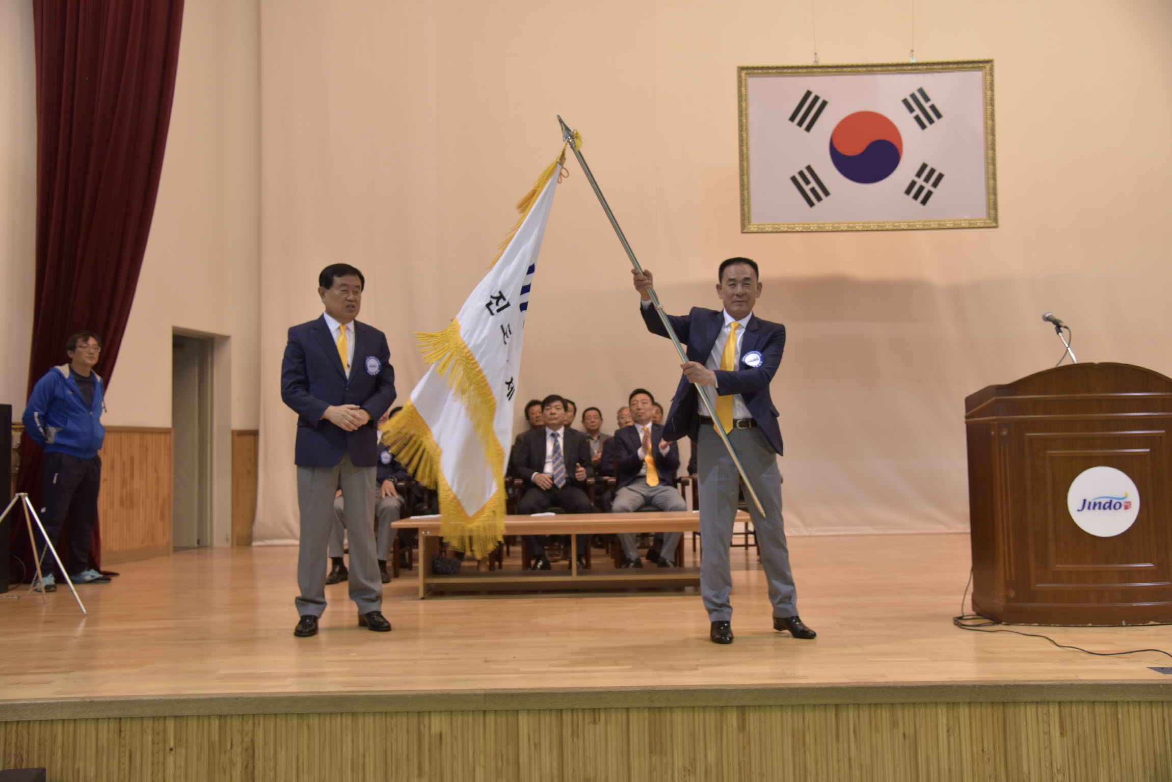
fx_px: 1042
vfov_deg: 41.1
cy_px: 391
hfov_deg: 58.7
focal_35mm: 32
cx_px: 586
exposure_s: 1/125
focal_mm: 32
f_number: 4
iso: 800
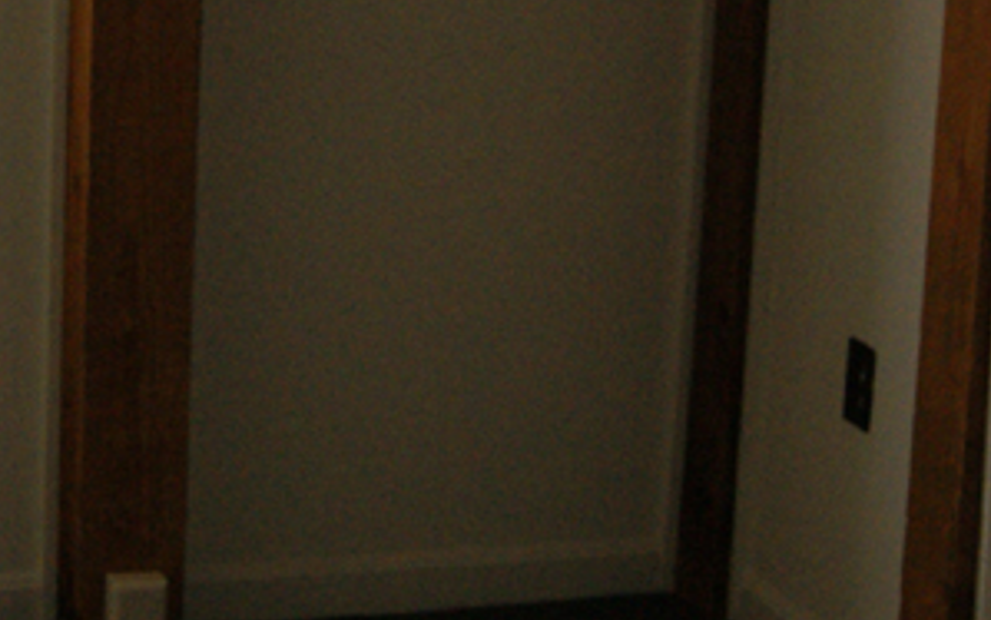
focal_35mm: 110
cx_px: 500
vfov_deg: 11.9
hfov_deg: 18.9
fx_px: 2971
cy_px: 129
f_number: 5.6
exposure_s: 1/60
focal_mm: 20
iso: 400
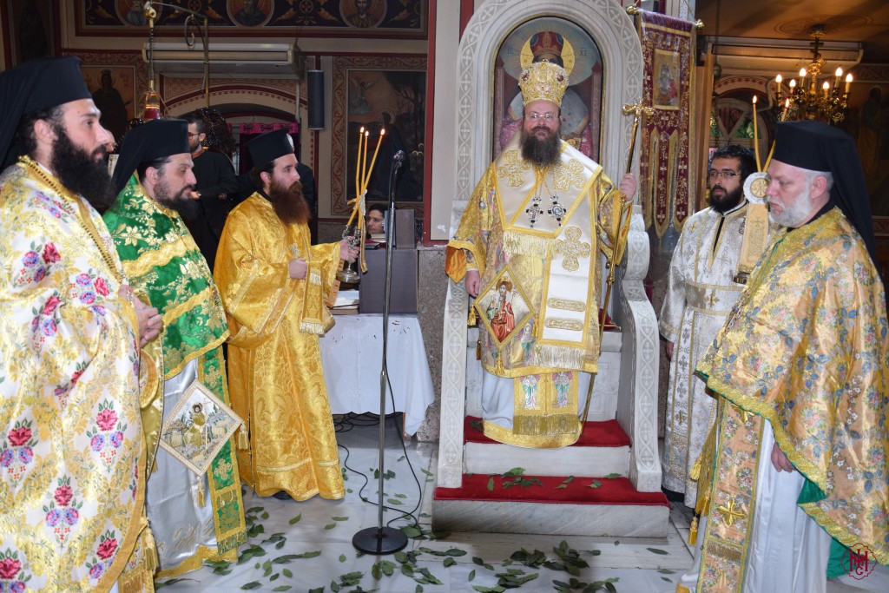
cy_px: 296
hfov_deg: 37.8
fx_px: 1297
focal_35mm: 52
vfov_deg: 25.8
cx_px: 444
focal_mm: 35
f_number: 4.5
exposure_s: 1/80
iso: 800
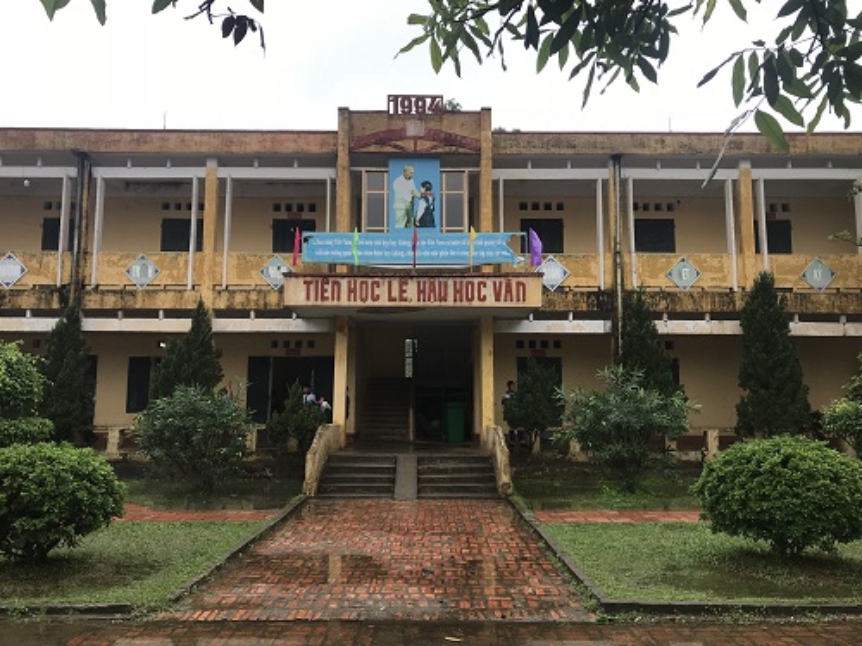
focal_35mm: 28
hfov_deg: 63.4
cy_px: 323
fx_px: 697
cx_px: 431
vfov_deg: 49.7
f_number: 1.8
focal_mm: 3.99
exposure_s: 1/613
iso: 20
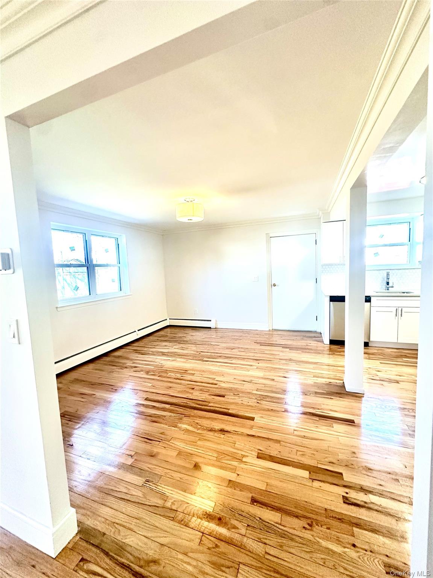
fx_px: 233
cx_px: 216
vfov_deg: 102.1
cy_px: 289
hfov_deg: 85.7
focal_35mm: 14
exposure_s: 1/120
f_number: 2.2
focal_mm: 2.22
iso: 250
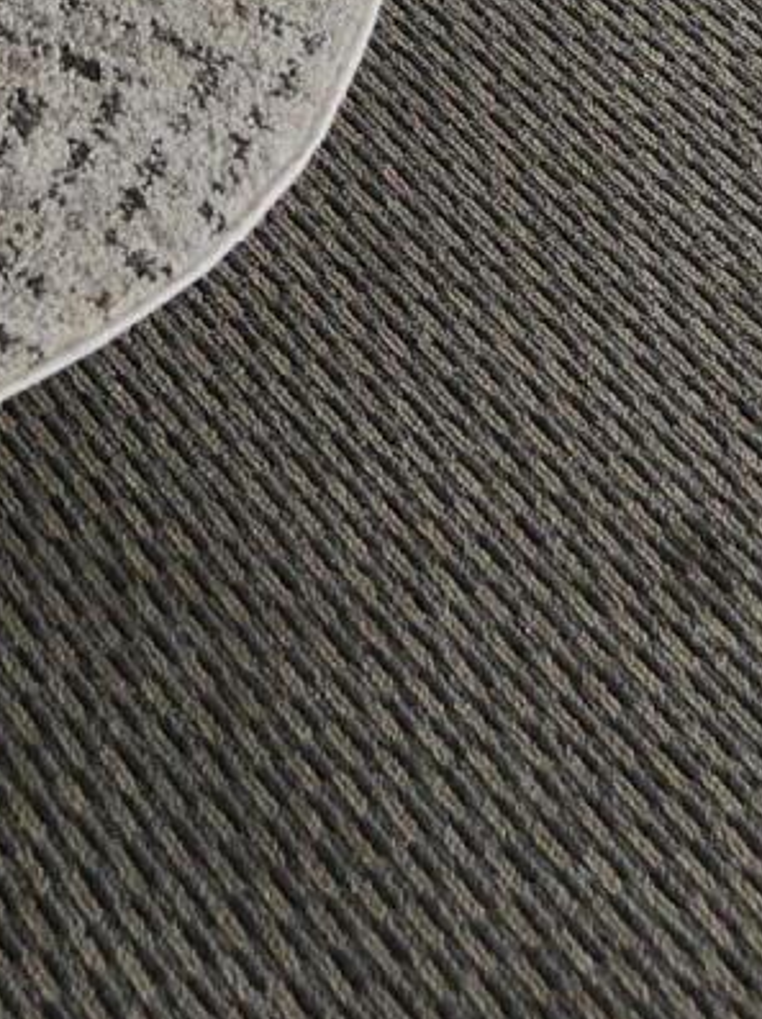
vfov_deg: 13.0
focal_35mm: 116
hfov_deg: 12.7
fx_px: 3410
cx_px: 80
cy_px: -1412
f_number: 1.8
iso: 64
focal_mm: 5.4
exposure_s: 1/180
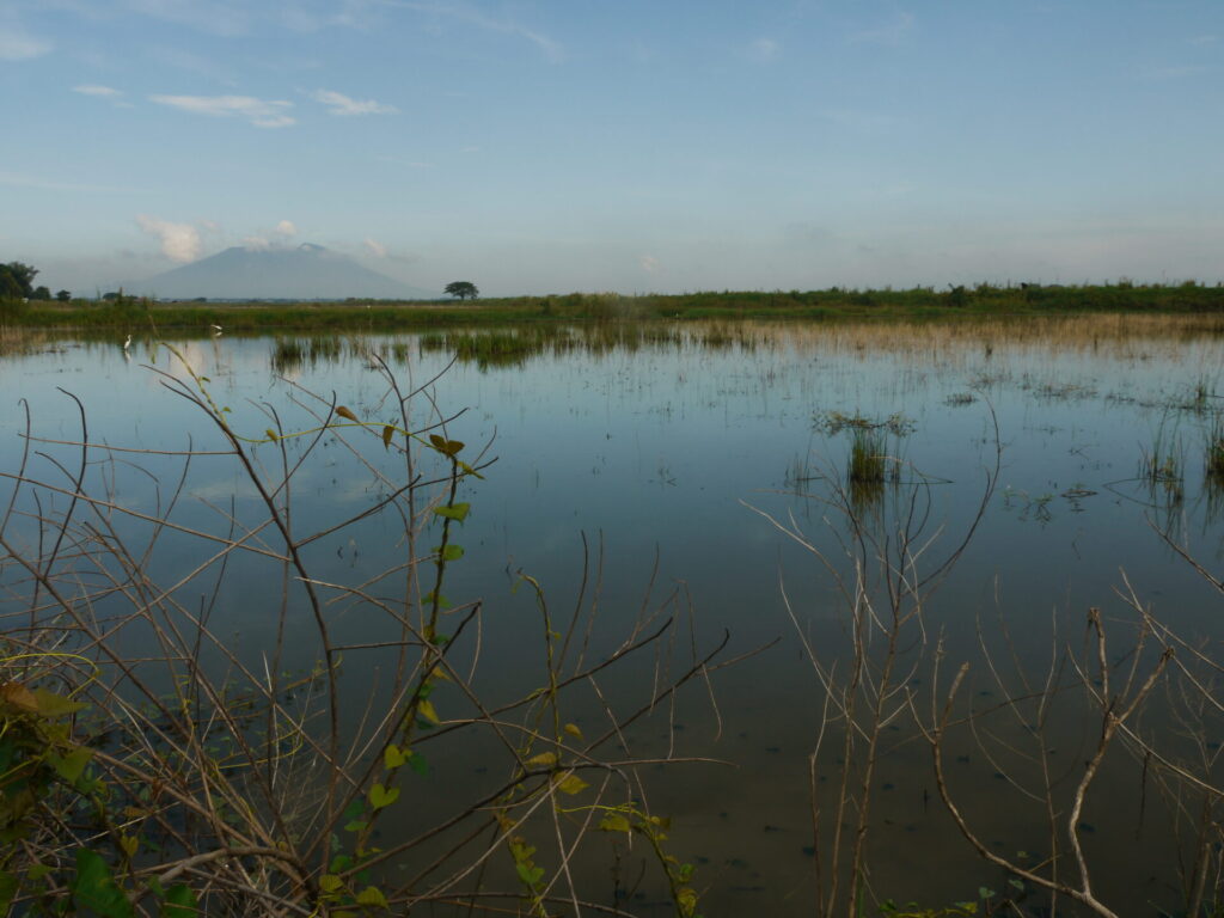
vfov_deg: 46.8
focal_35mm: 30
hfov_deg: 60.0
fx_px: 1061
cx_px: 612
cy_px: 459
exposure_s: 1/160
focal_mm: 15
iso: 100
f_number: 11
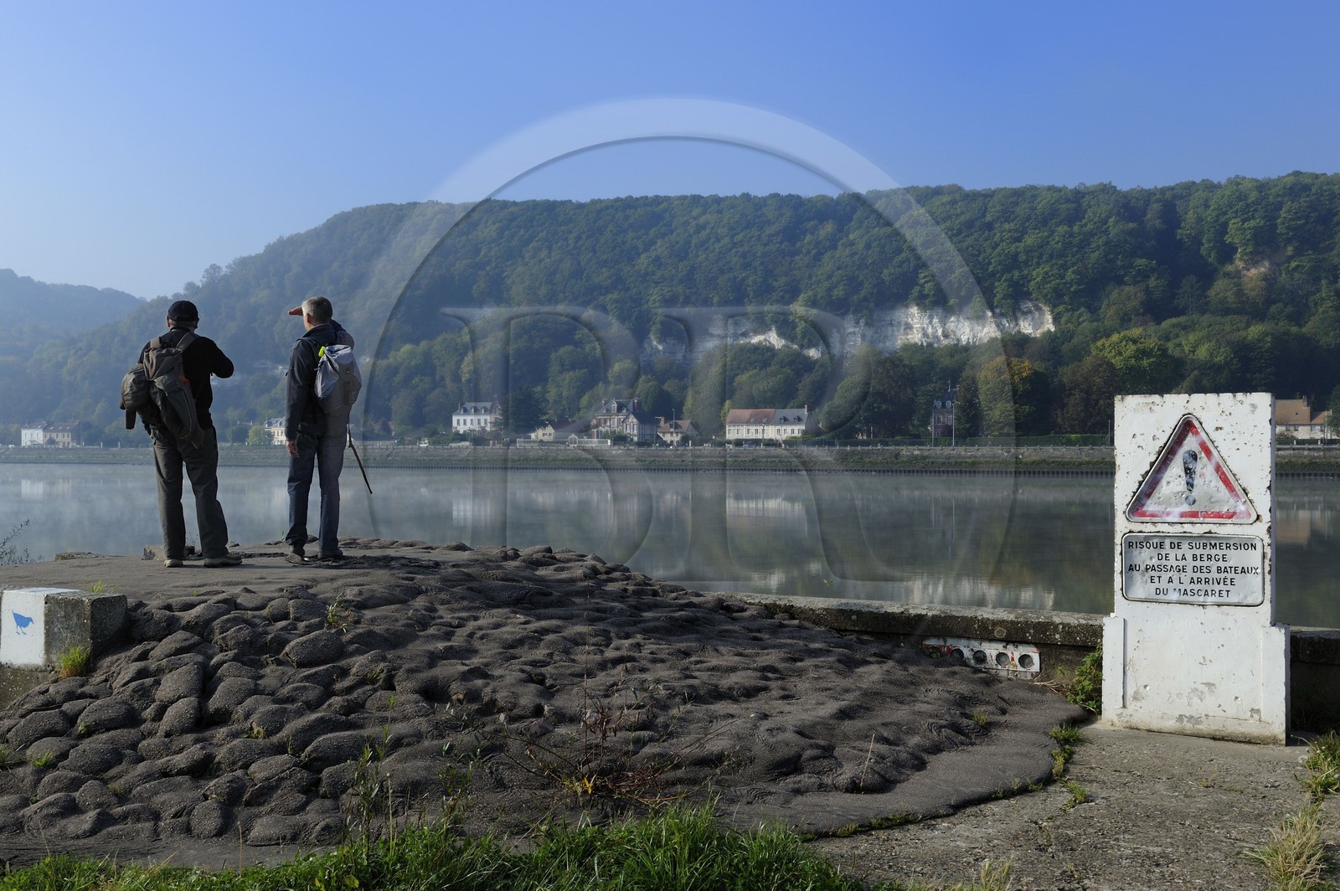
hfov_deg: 55.8
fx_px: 1264
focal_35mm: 34
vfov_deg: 38.8
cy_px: 446
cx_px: 670
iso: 400
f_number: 14
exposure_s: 1/200
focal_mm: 34
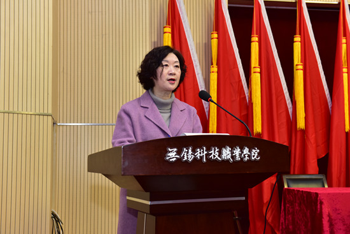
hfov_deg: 41.1
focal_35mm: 48
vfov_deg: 28.1
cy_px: 117
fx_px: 467
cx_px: 175
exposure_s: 1/60
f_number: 5.6
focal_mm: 48
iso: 640
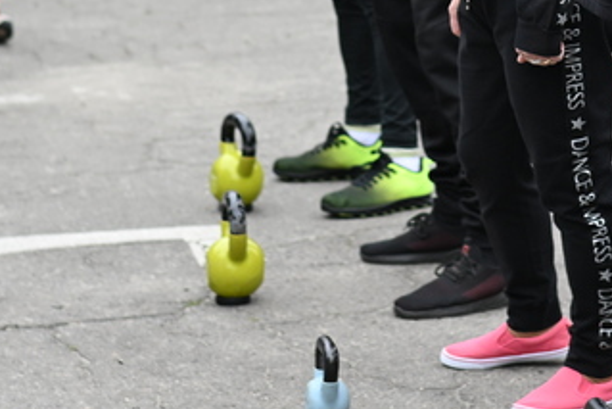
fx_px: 3197
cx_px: 464
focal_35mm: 188
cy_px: -238
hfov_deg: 10.9
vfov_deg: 7.2
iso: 320
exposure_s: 1/1600
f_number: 2.5
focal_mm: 50
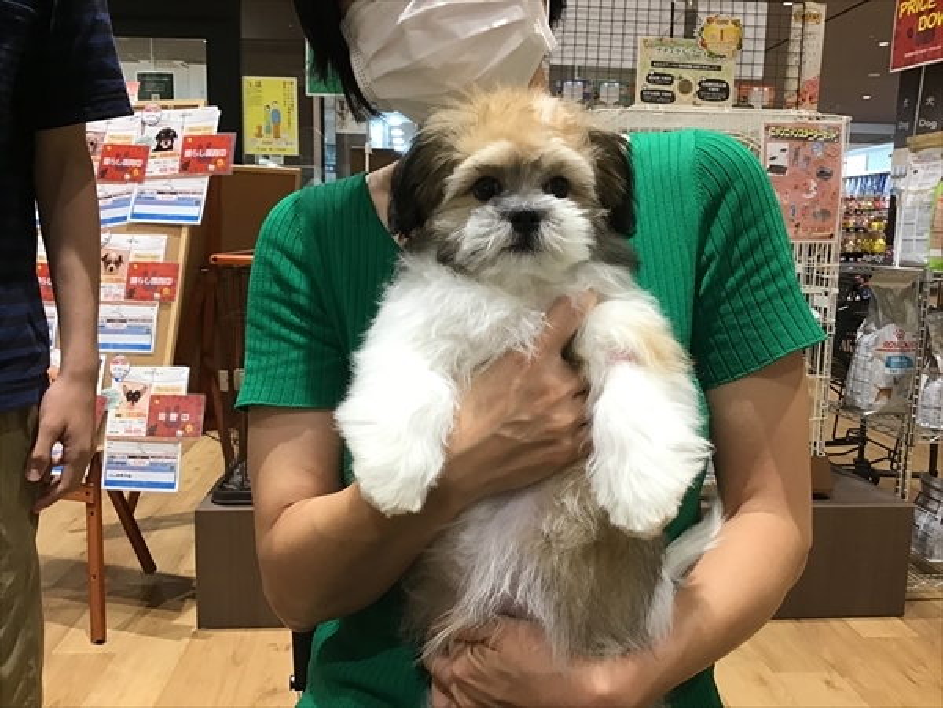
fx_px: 844
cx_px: 472
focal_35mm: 31
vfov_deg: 45.4
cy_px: 354
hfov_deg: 58.4
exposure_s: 1/30
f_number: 2.4
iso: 80
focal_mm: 3.3
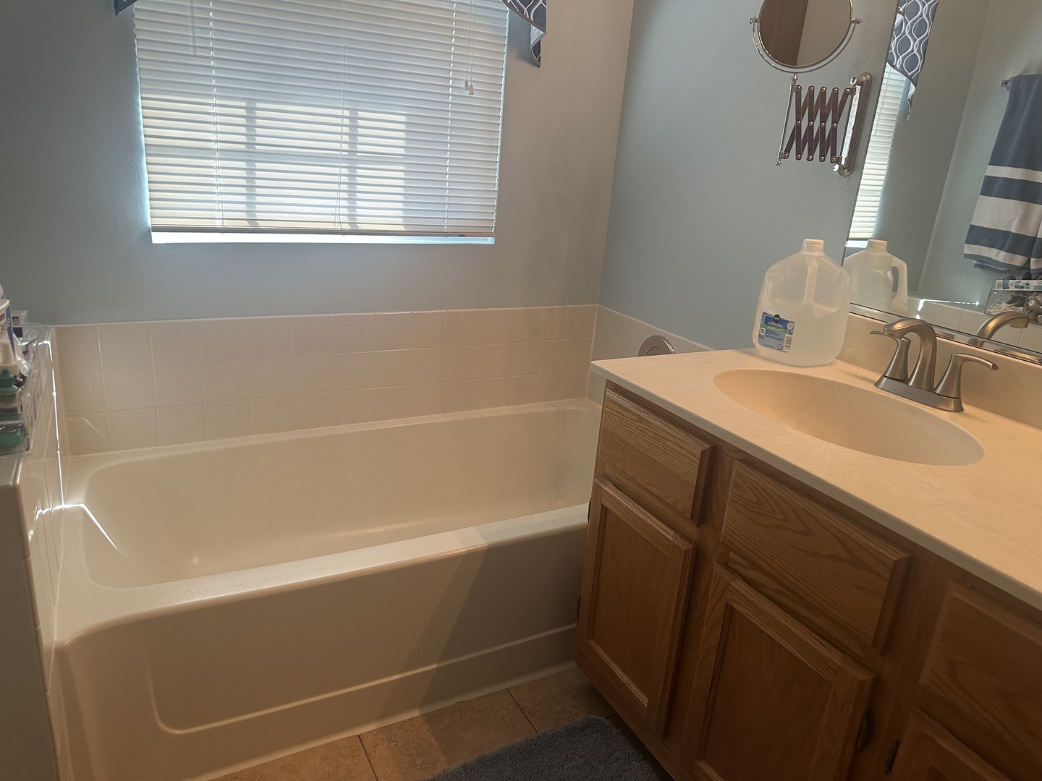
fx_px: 722
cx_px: 521
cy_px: 390
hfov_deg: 71.6
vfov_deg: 56.8
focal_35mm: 24
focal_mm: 6.86
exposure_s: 1/120
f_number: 1.78
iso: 200
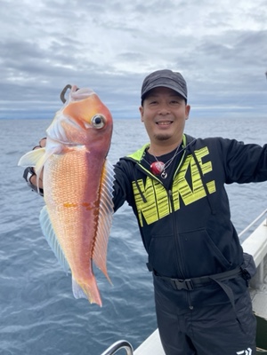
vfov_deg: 67.3
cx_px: 134
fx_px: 267
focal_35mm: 26
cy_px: 178
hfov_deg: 53.1
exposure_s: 1/942
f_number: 1.8
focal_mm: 4.25
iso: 32
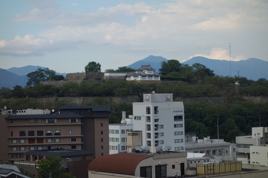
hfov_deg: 20.4
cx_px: 134
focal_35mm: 100
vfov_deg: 13.7
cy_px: 89
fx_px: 744
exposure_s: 1/320
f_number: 5.6
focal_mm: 37.1
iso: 125
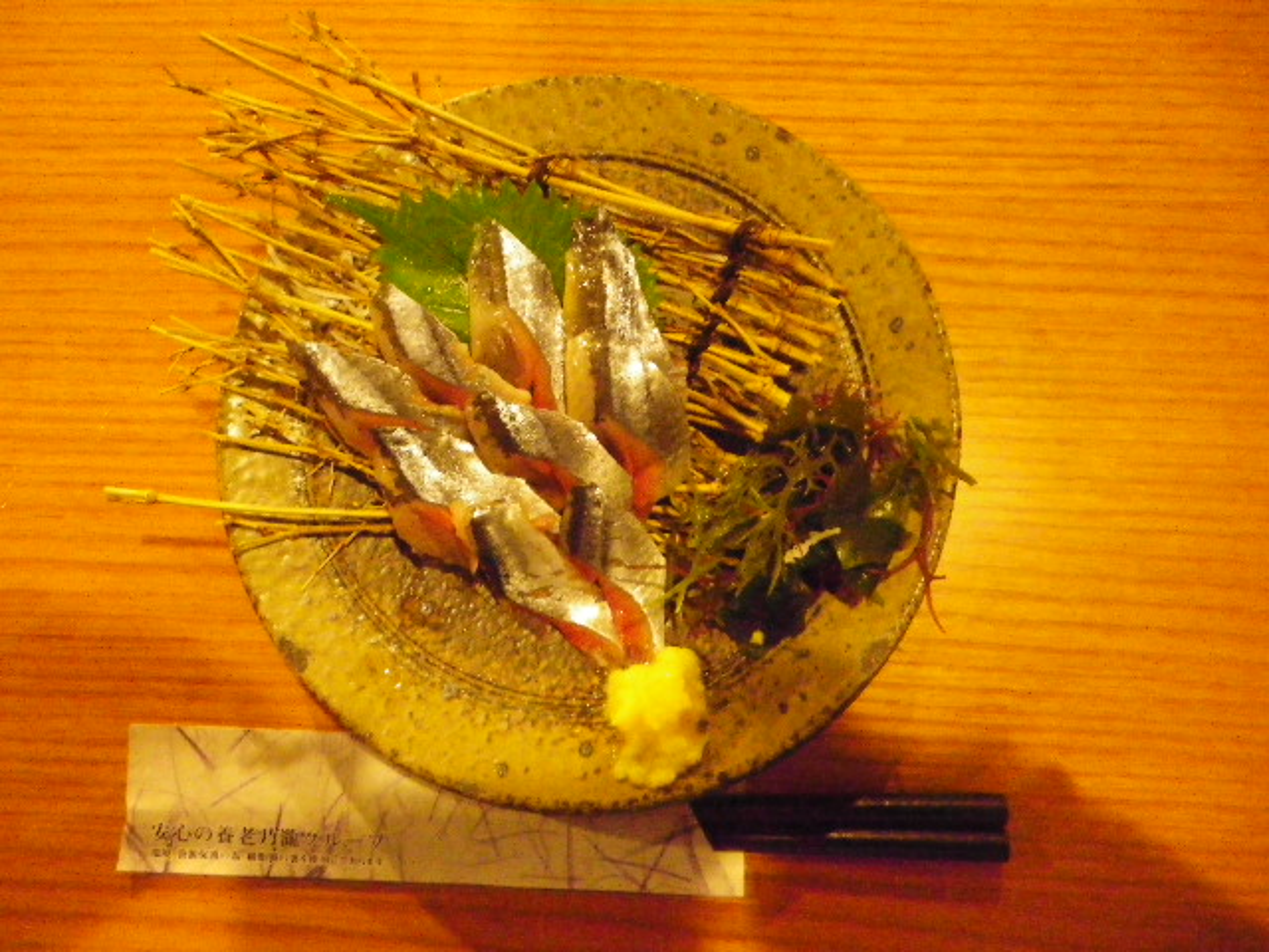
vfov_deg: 49.7
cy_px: 476
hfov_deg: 63.4
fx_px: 1026
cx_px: 634
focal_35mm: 28
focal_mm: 4.9
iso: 800
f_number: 2.6
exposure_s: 1/6
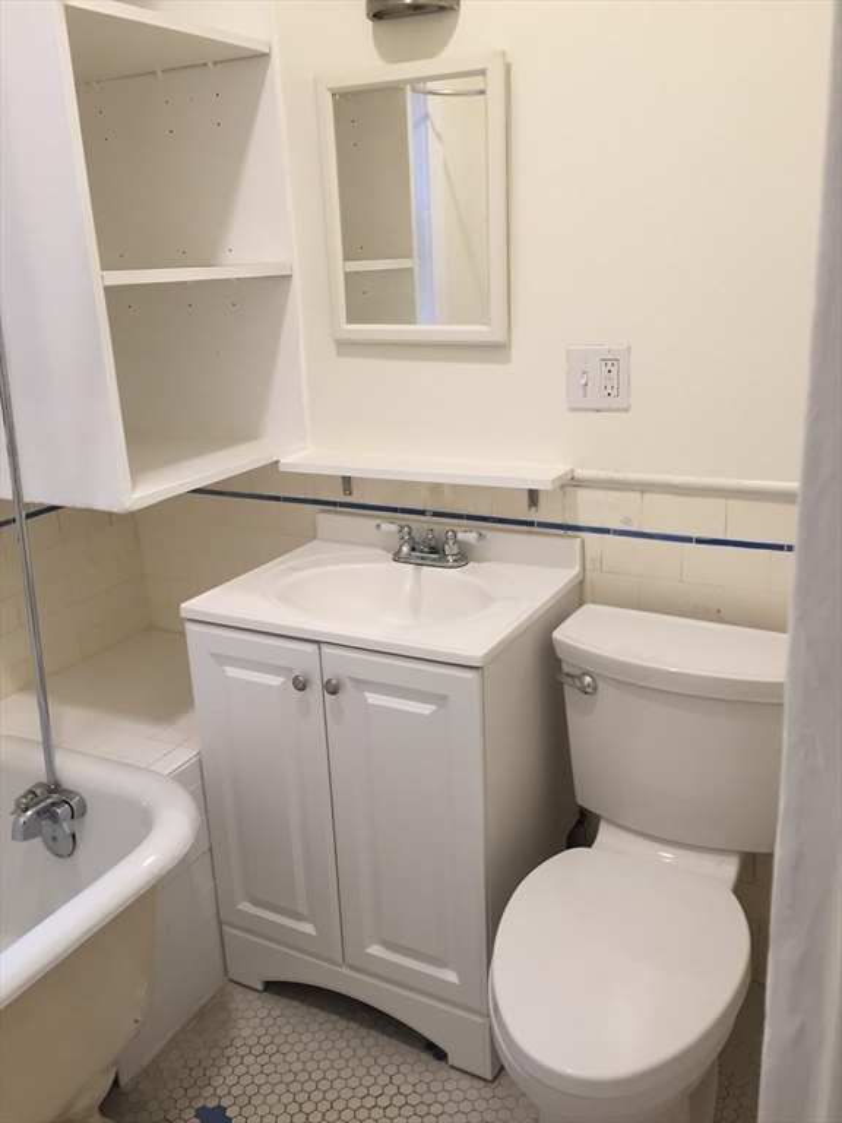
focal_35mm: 29
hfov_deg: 48.2
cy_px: 562
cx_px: 421
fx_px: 941
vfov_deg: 61.7
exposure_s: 1/30
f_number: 2.2
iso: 64
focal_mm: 4.15
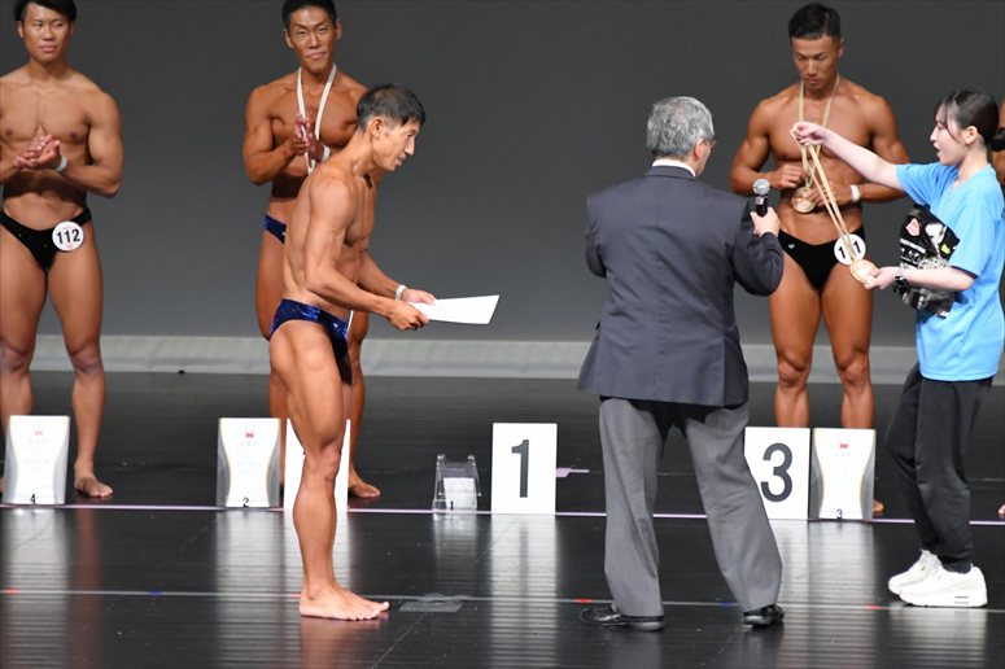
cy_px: 334
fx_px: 9627
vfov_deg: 4.0
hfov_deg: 6.0
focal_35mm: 345
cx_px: 502
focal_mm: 230
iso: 5000
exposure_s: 1/400
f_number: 5.6
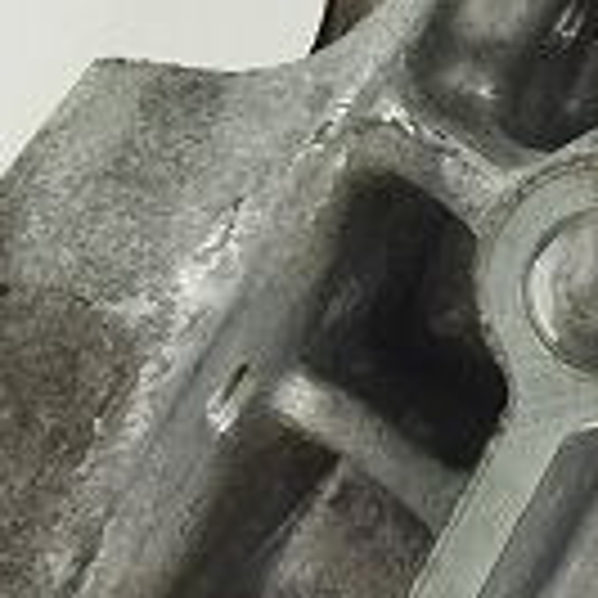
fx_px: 4222
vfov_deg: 8.1
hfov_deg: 7.9
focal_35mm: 216
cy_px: 499
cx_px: 1034
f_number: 1.79
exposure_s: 1/100
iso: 156
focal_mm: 4.71
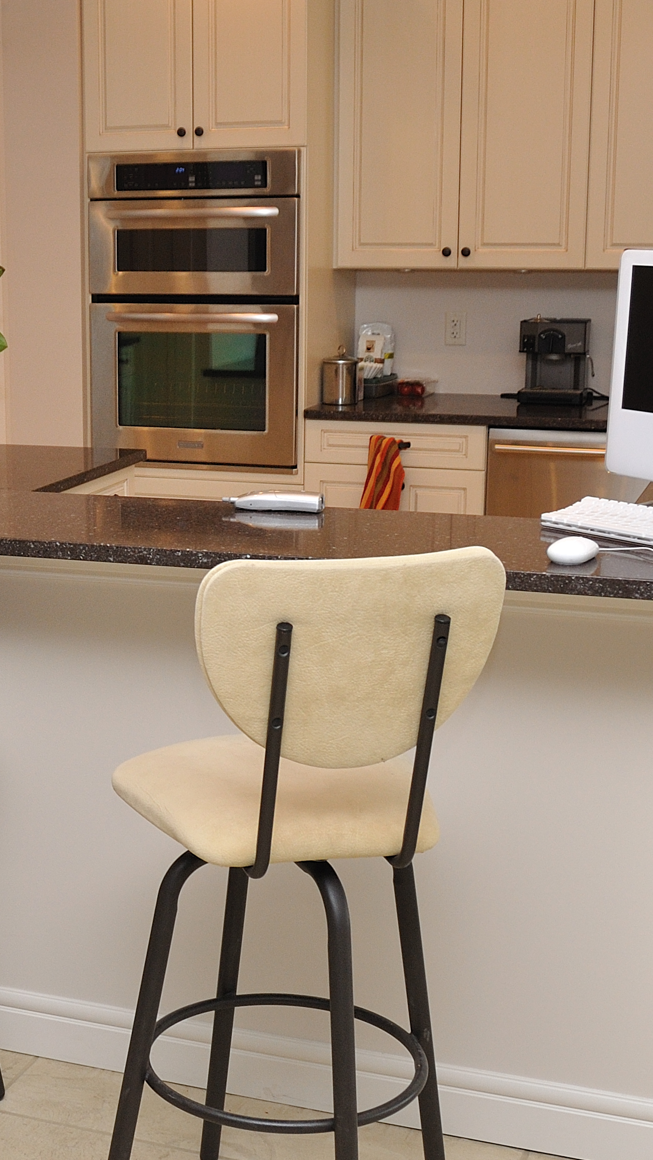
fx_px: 1693
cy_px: 660
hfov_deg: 20.8
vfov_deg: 37.8
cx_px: -66
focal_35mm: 55
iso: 400
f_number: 5
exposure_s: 1/60
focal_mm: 18
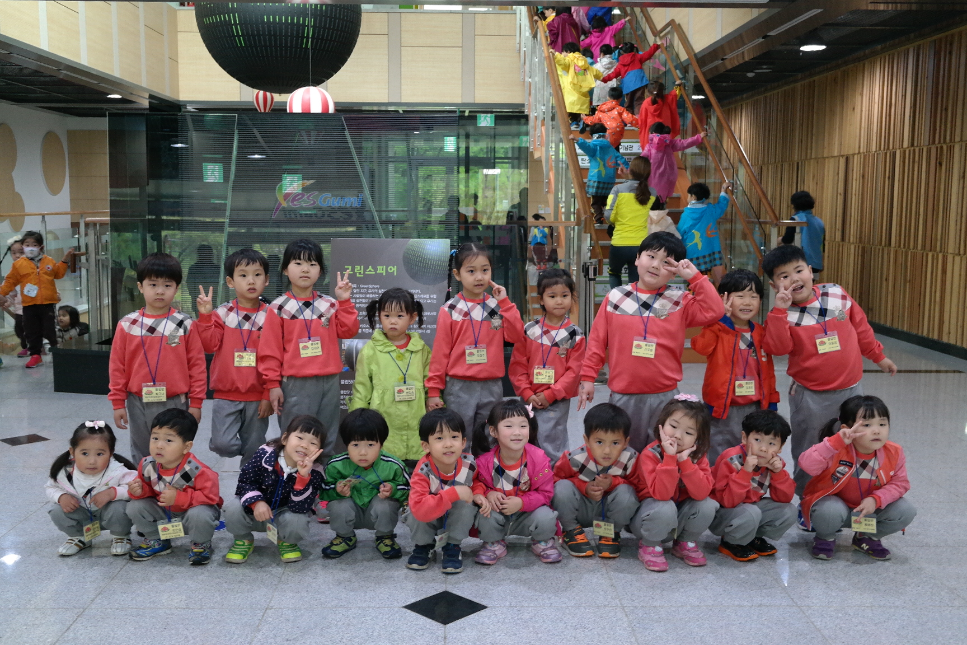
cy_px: 322
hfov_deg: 53.1
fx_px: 967
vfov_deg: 36.9
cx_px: 484
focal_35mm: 36
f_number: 4
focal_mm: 24
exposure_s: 1/50
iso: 1600
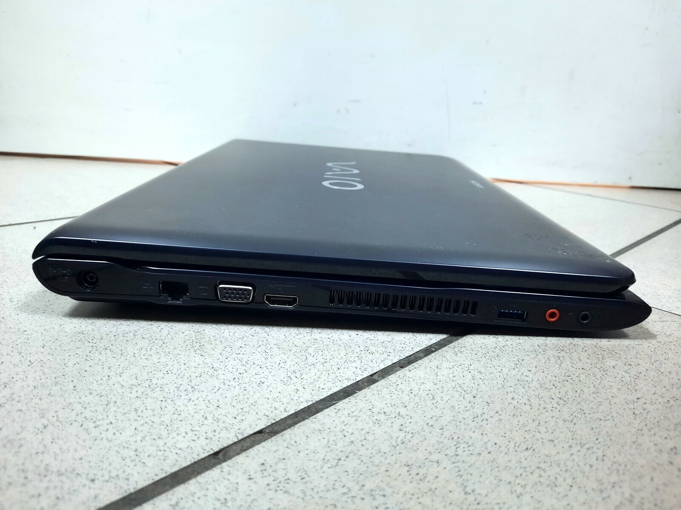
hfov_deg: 69.4
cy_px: 255
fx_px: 492
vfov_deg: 54.9
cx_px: 340
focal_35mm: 25
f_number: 2
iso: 320
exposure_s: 1/25
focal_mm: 4.6
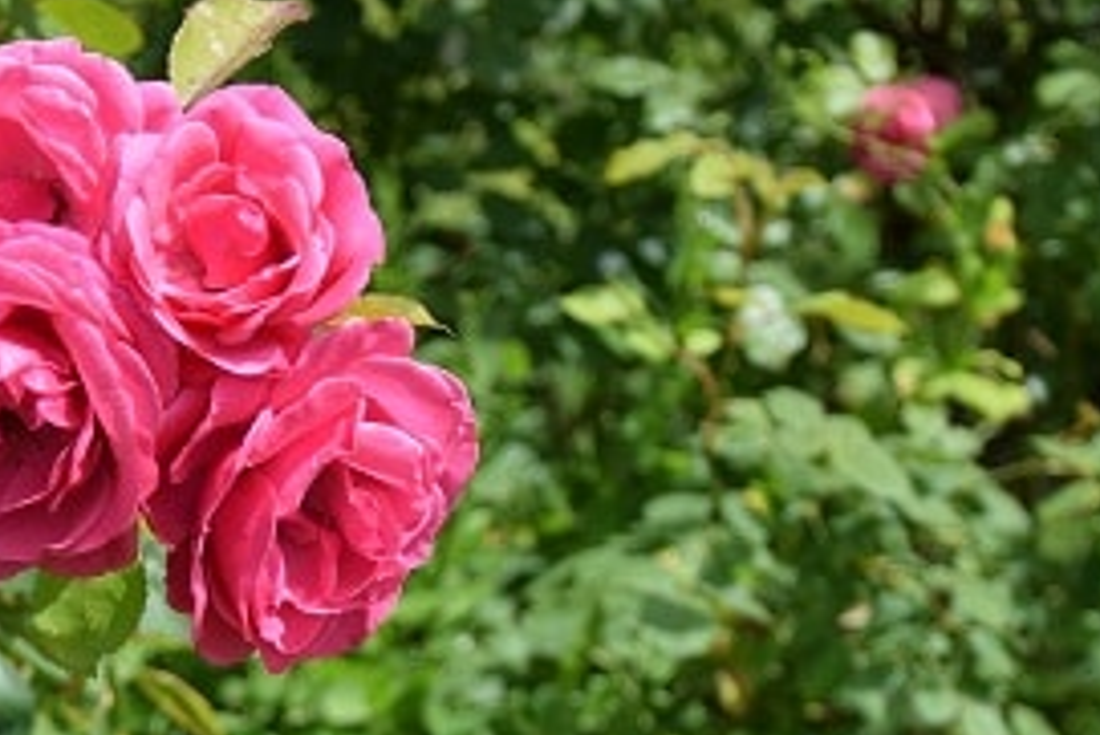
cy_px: 772
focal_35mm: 116
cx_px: 231
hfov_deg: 17.5
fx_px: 3549
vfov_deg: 11.7
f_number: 4.5
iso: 100
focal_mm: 35
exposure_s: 1/640
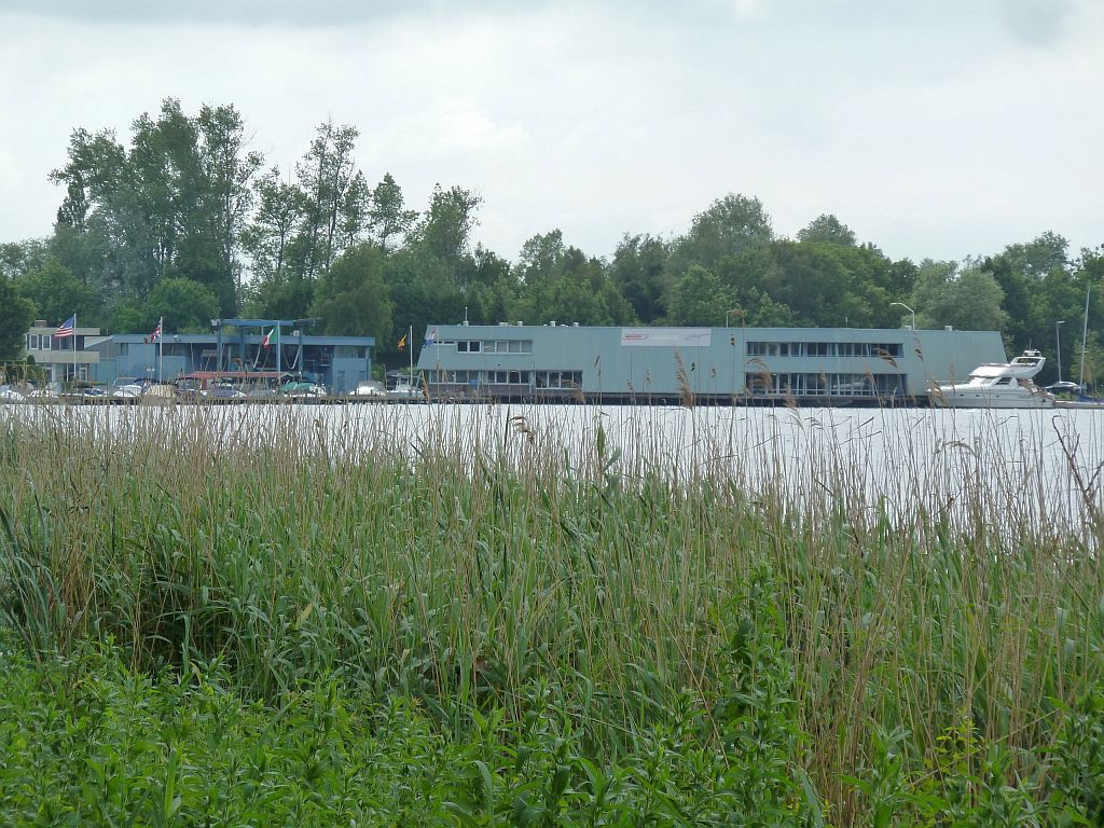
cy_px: 414
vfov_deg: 8.2
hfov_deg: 10.9
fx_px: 5804
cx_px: 552
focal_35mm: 182
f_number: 4.5
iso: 125
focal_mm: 29.9
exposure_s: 1/320
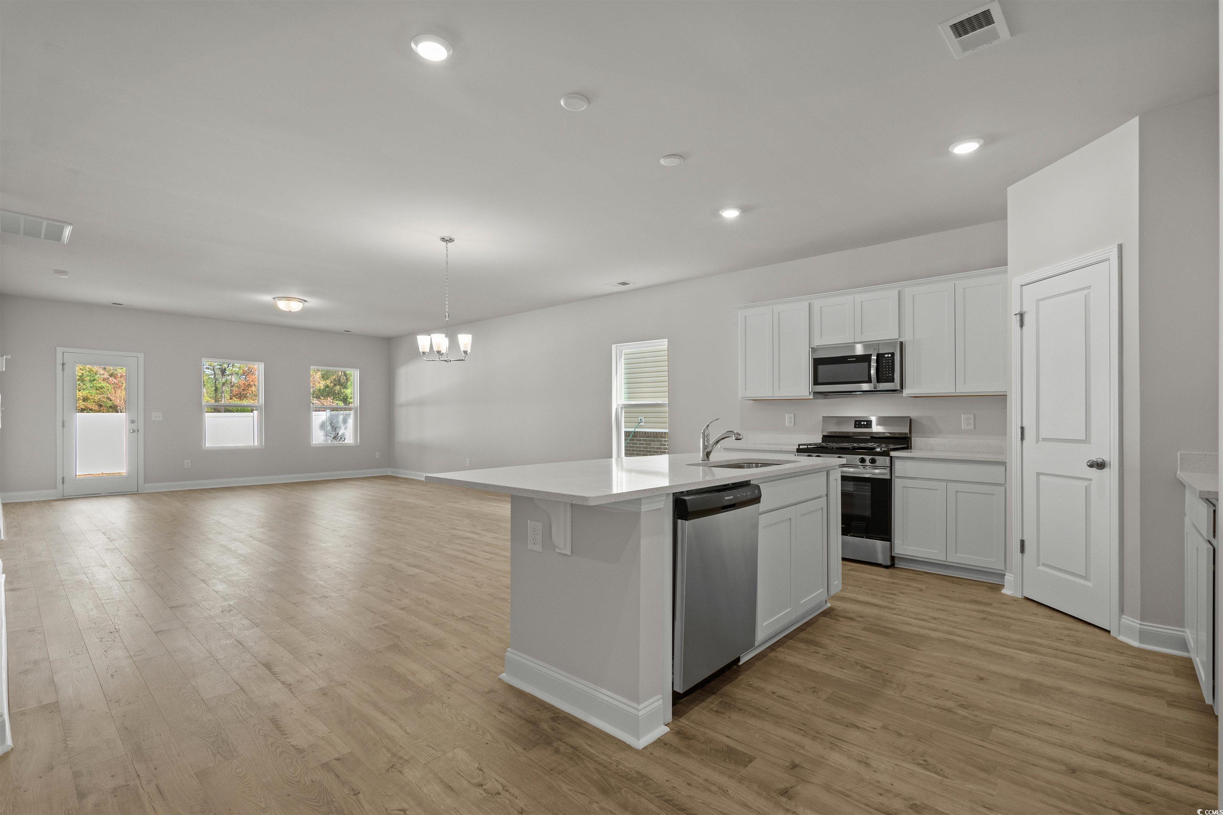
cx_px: 612
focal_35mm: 16
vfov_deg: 73.7
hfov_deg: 96.7
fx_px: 544
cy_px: 408
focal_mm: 16
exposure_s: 1/15
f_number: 8
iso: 800
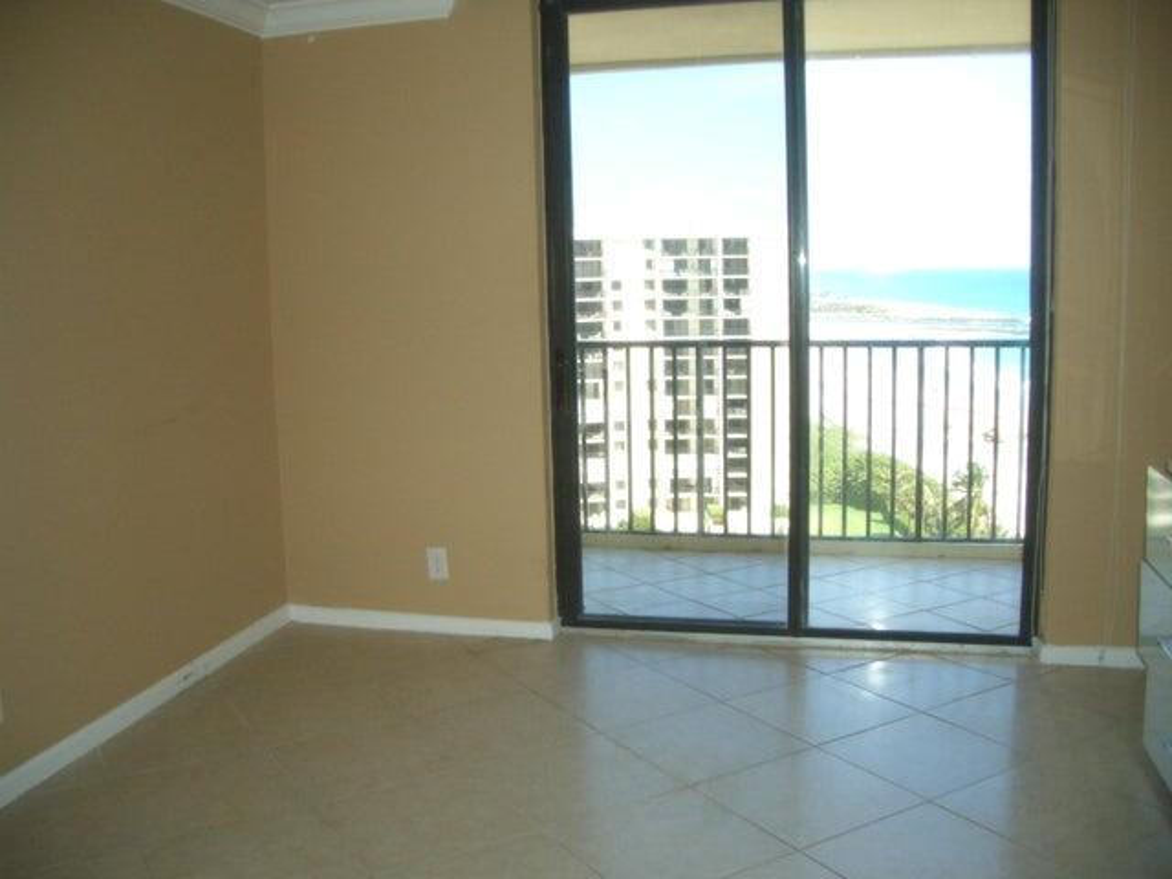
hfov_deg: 52.6
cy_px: 440
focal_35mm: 35
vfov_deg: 40.7
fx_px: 1185
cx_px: 586
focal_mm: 5.8
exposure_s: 1/500
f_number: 2.6
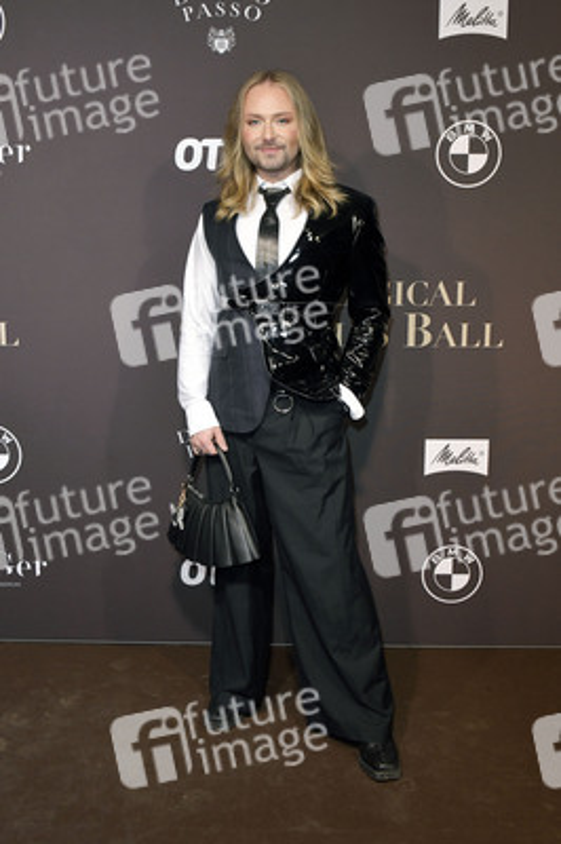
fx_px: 749
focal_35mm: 32
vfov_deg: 58.8
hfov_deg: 41.0
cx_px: 280
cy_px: 422
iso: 1600
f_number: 8
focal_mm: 32
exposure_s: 1/200
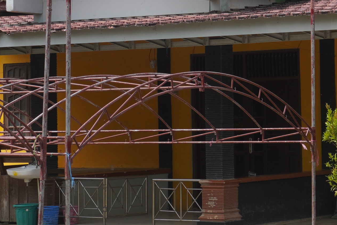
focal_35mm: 150
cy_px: -2
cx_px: 279
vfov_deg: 9.1
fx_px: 1405
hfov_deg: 13.6
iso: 100
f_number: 11
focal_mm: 30
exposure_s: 1/125
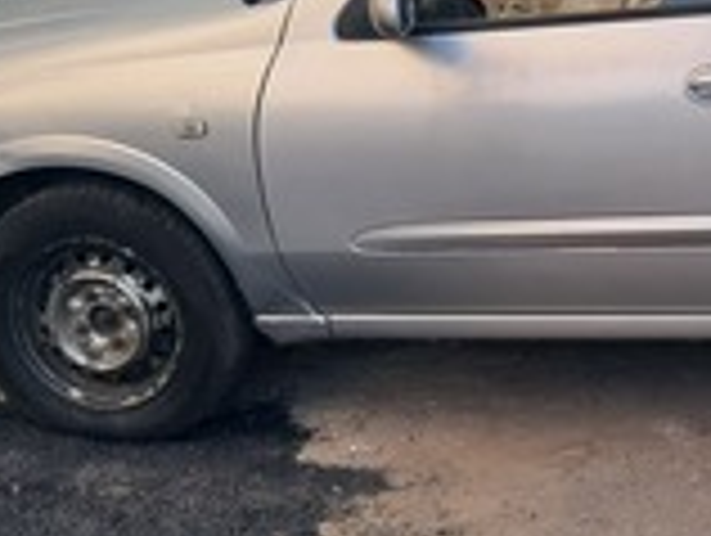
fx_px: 1605
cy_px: 101
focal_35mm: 78
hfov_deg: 23.5
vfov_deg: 18.8
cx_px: 781
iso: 50
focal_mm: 4
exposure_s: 1/231
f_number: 1.8
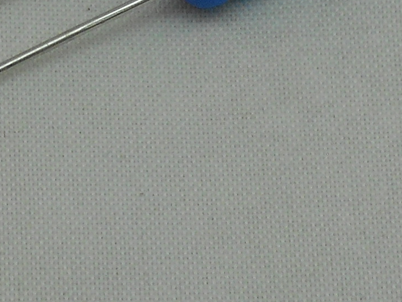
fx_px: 5980
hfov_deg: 3.9
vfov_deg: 2.9
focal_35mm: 515
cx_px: 176
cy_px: -181
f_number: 5.8
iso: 110
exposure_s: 1/60
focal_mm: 18.2
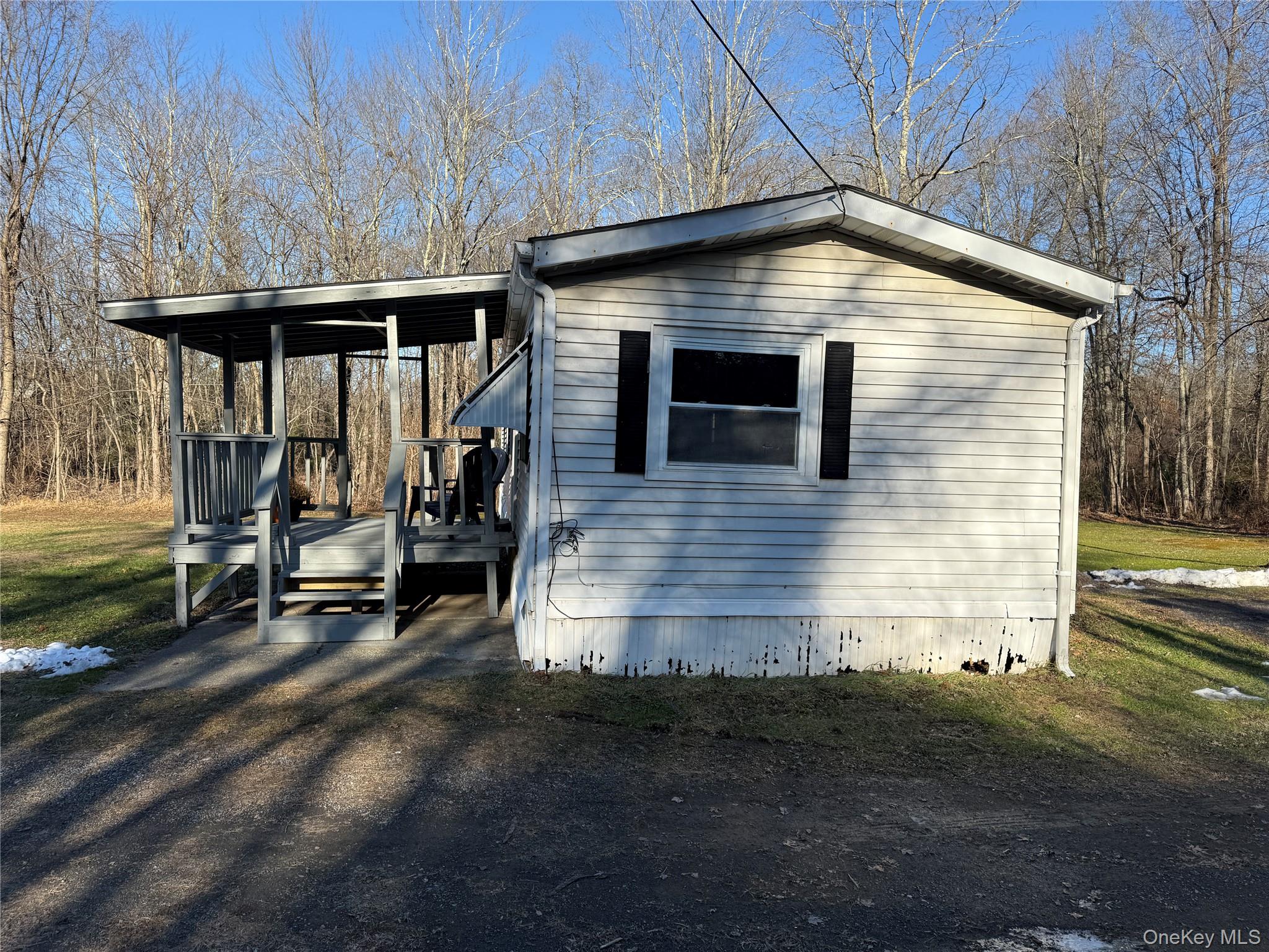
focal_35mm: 24
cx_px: 634
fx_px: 880
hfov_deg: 71.6
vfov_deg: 56.8
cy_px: 476
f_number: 1.78
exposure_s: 1/2703
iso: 80
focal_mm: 6.76
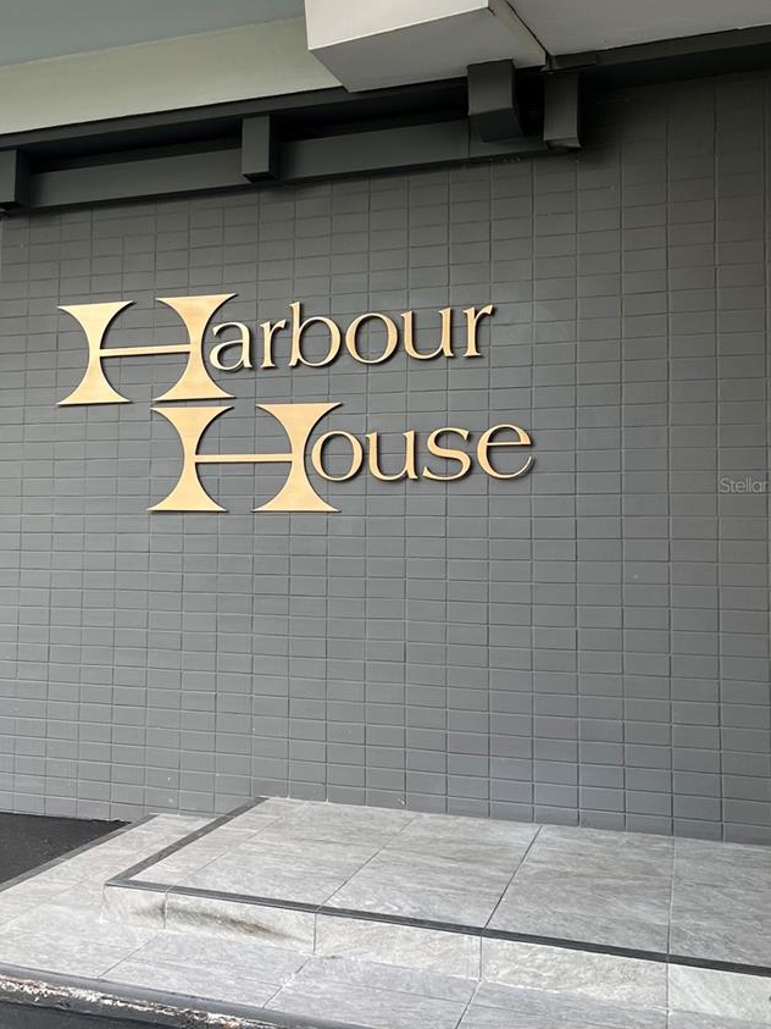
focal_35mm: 37
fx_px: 1099
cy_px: 485
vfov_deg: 50.1
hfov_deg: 38.2
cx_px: 257
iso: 50
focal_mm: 5.1
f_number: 1.6
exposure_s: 1/122
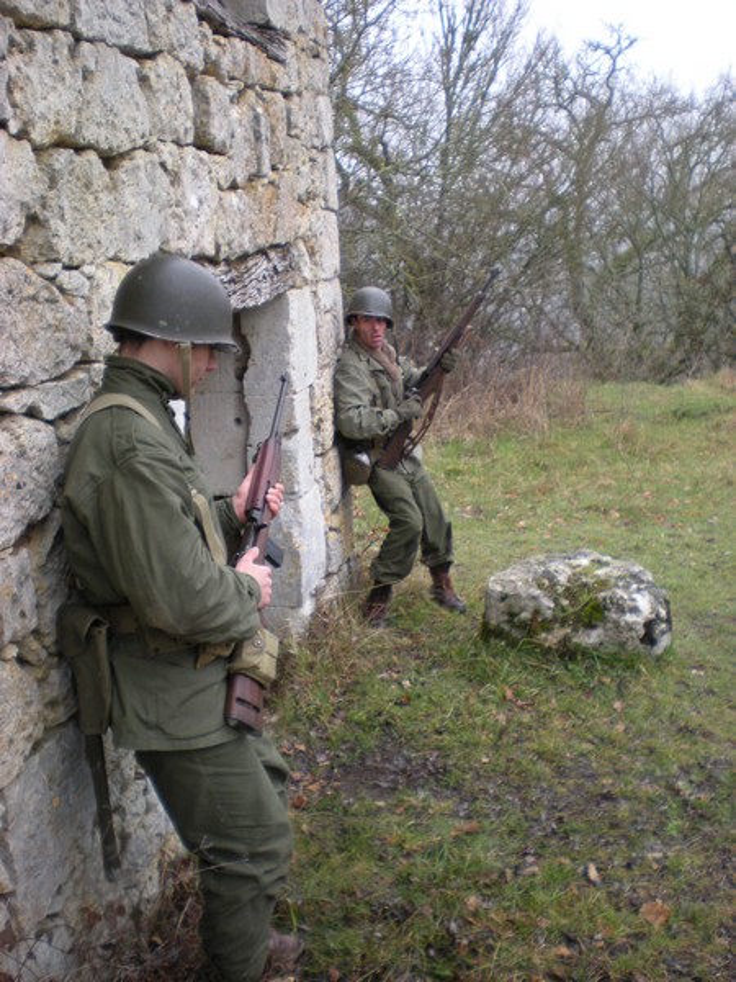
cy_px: 491
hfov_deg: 37.7
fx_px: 1077
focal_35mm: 38
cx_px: 368
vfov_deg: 49.0
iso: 79
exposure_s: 1/60.5
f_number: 3.1
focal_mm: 6.3
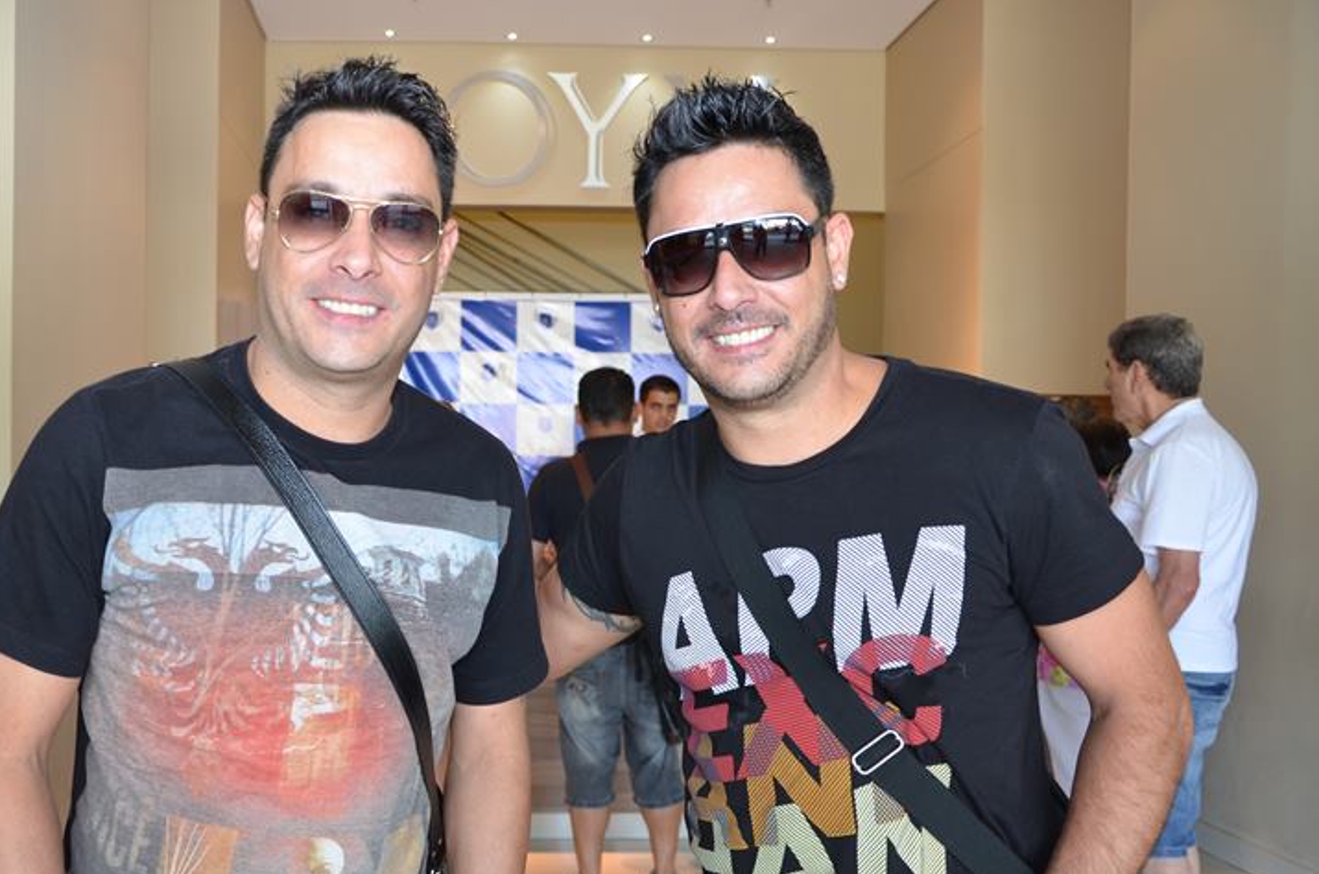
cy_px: 518
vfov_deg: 33.5
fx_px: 1449
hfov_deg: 48.5
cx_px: 491
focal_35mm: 40
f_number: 4
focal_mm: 21
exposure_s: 1/60
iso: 560
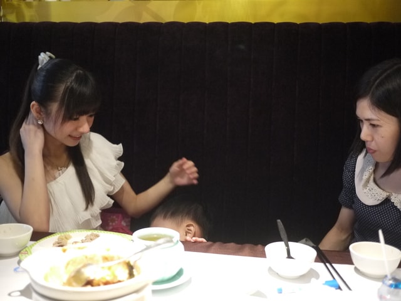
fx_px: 463
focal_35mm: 40
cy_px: 150
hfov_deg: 46.8
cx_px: 200
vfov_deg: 36.0
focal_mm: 20
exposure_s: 1/50
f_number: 1.7
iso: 800
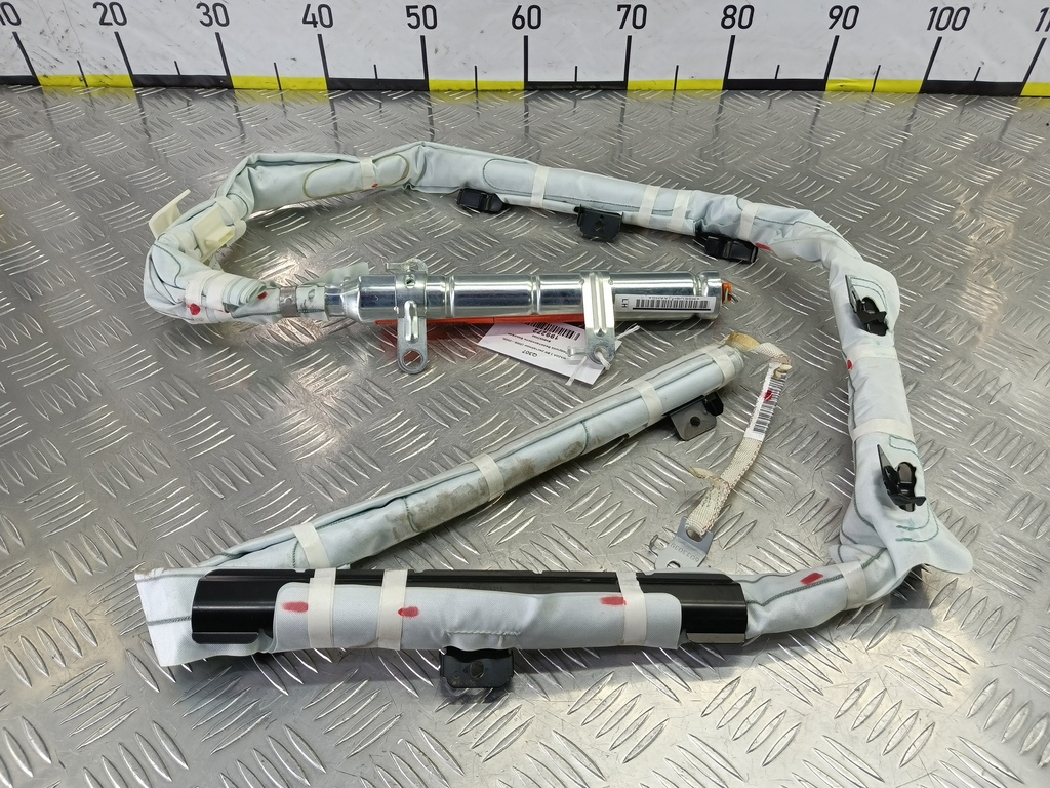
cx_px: 525
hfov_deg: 73.9
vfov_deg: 58.9
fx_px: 698
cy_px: 394
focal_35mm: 23
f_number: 1.6
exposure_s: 1/50
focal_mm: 4.11
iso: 101
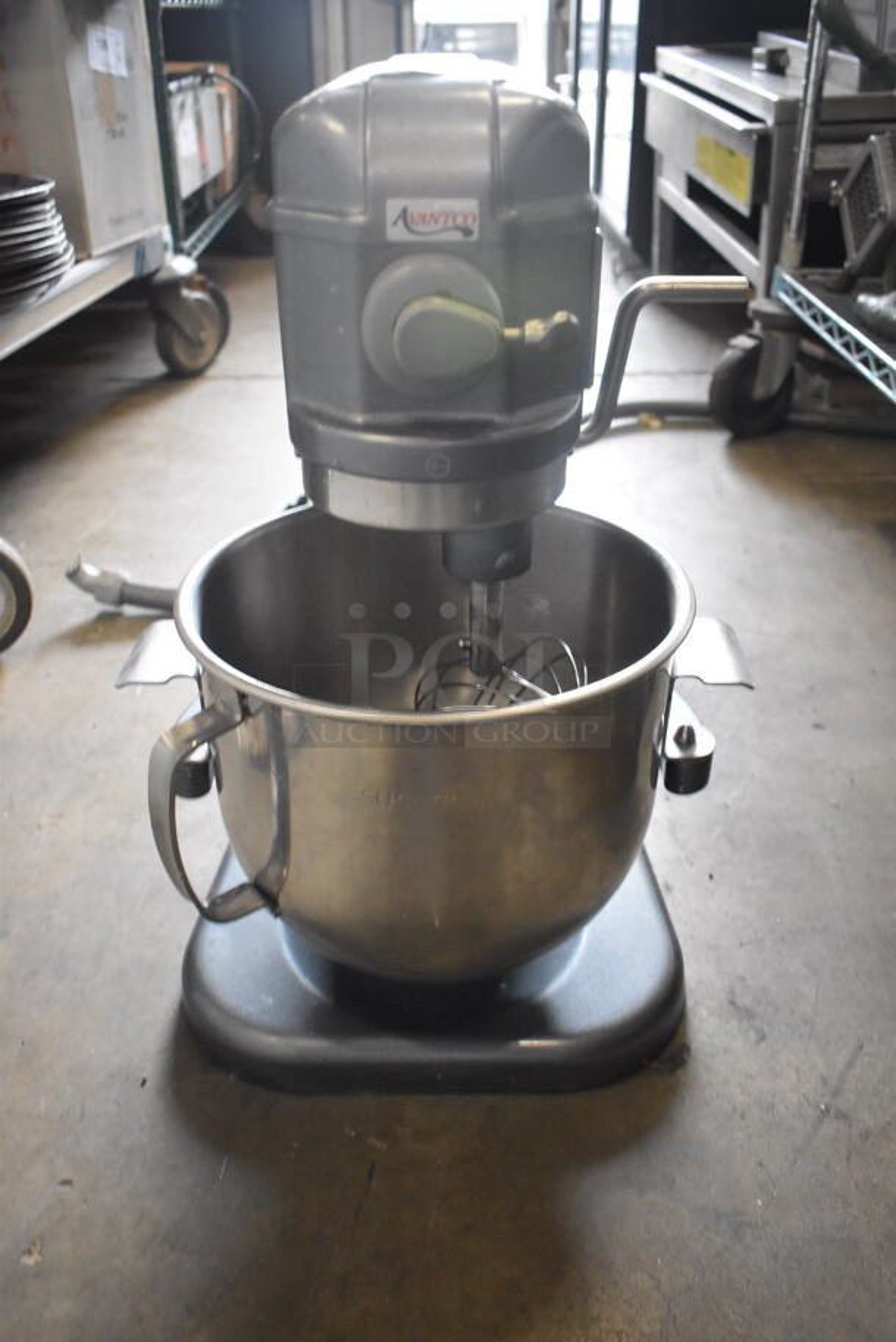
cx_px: 448
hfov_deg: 43.7
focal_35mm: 30
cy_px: 671
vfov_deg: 61.9
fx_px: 1118
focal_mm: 20
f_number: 3.8
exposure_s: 1/125
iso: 3200
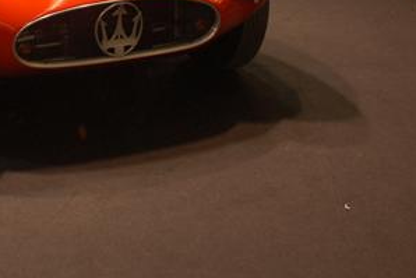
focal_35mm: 87
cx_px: 54
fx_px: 1006
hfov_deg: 22.9
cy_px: -34
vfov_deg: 15.3
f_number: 4
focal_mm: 24
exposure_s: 1/60
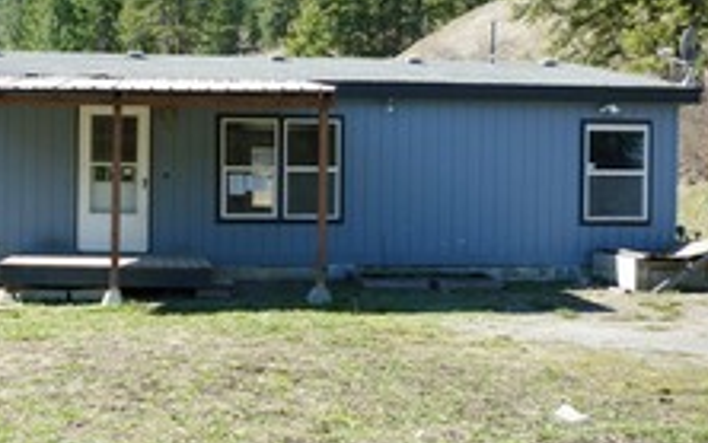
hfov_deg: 41.2
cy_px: 217
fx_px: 927
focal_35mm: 48
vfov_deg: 26.9
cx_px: 226
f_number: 3.3
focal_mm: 5.2
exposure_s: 1/320
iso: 80
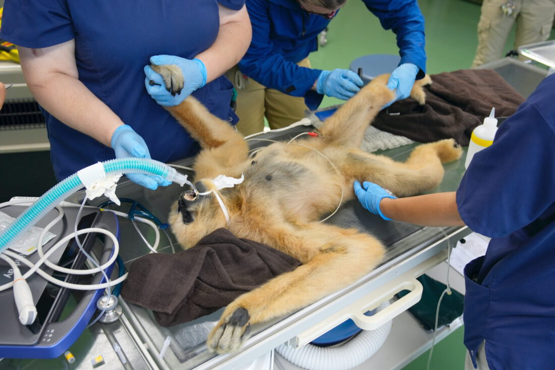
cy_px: 185
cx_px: 278
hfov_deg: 57.2
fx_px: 509
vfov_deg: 40.0
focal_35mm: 33
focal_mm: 33
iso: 800
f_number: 4
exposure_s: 1/320
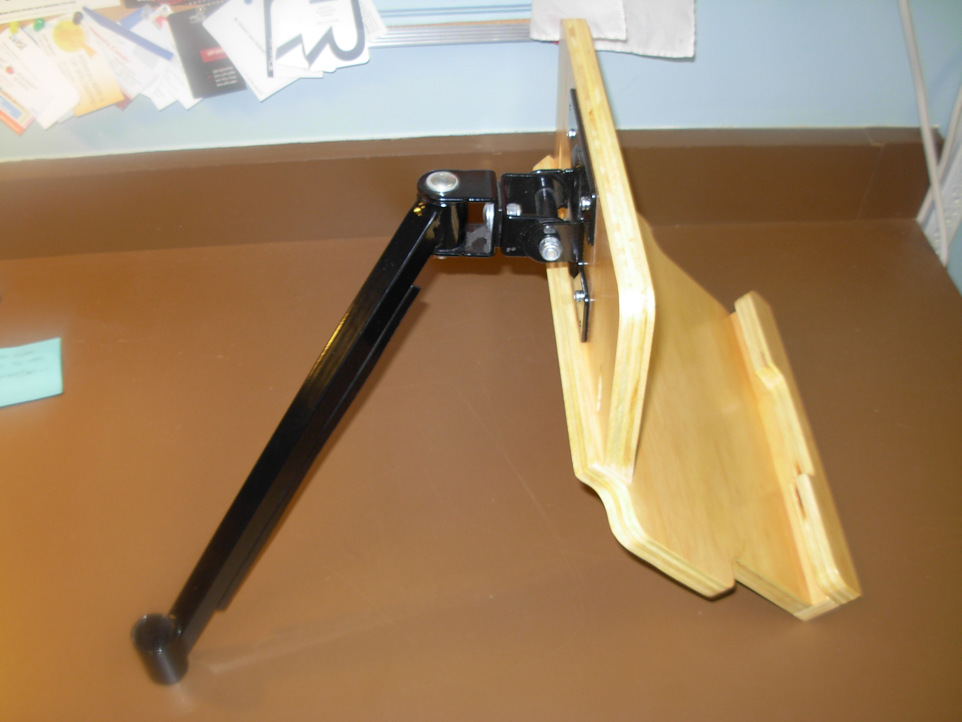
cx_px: 481
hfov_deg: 49.0
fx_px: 1056
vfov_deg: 37.7
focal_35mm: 38
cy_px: 361
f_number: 2.9
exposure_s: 1/22.6
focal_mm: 6.3
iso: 79
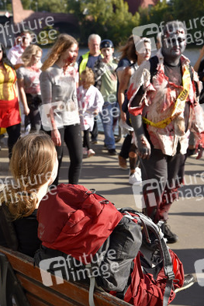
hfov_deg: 19.2
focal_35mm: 71
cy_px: 151
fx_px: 603
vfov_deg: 28.4
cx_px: 102
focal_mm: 70
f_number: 9
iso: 200
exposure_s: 1/320
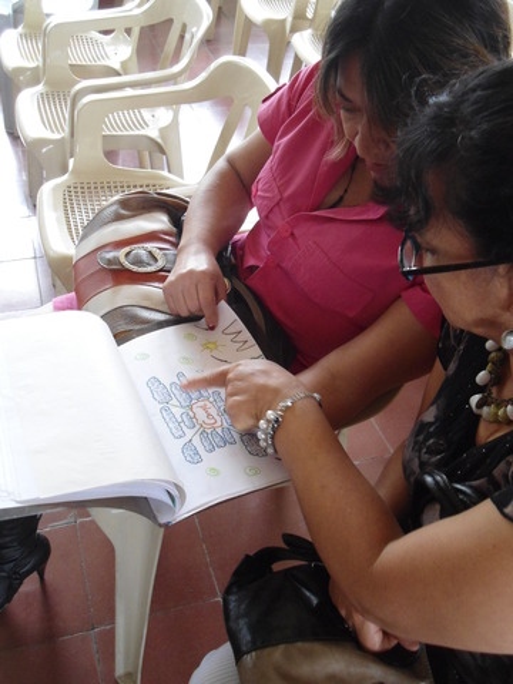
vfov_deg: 50.1
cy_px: 342
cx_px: 256
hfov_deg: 38.7
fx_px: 731
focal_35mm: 37
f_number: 3.2
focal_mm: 6.7
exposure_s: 1/30
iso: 400
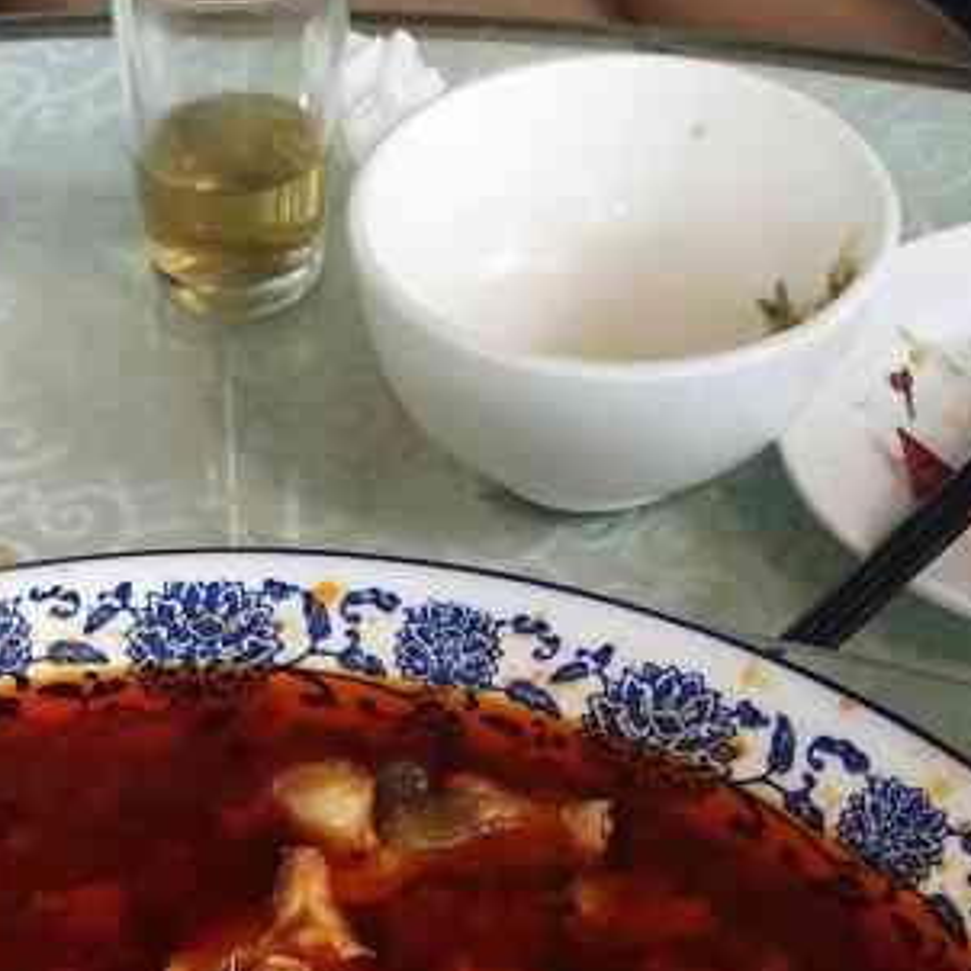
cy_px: 1465
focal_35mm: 71
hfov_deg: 23.7
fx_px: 2253
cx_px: 113
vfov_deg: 20.7
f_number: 2
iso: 138
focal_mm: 3.88
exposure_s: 1/50
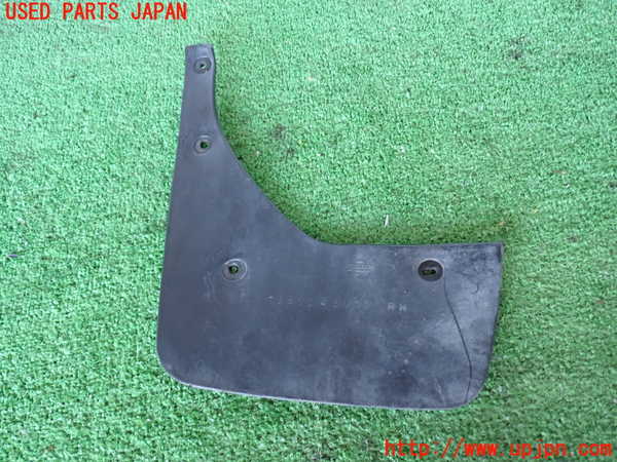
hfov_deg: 60.0
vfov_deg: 46.8
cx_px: 308
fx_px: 535
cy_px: 231
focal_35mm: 30
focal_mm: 5.4
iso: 250
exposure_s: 1/30
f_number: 2.3
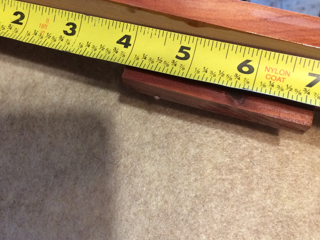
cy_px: 102
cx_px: 153
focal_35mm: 42
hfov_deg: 44.8
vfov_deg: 34.3
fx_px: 388
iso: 200
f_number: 2.2
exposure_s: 1/30
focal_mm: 4.15
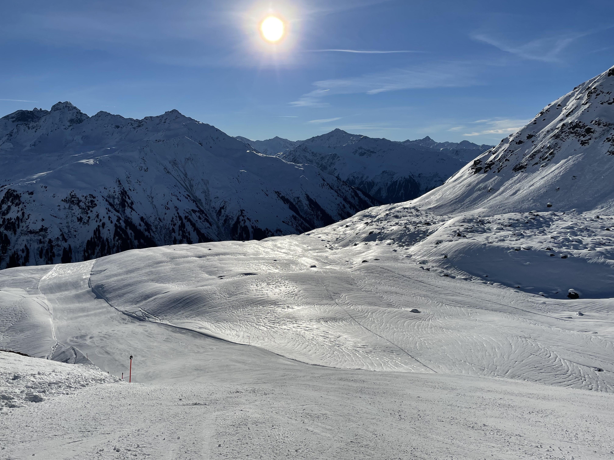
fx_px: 461
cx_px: 307
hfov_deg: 67.3
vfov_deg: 53.1
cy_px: 230
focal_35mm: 26
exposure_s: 1/14925
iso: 32
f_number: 1.6
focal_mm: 4.2
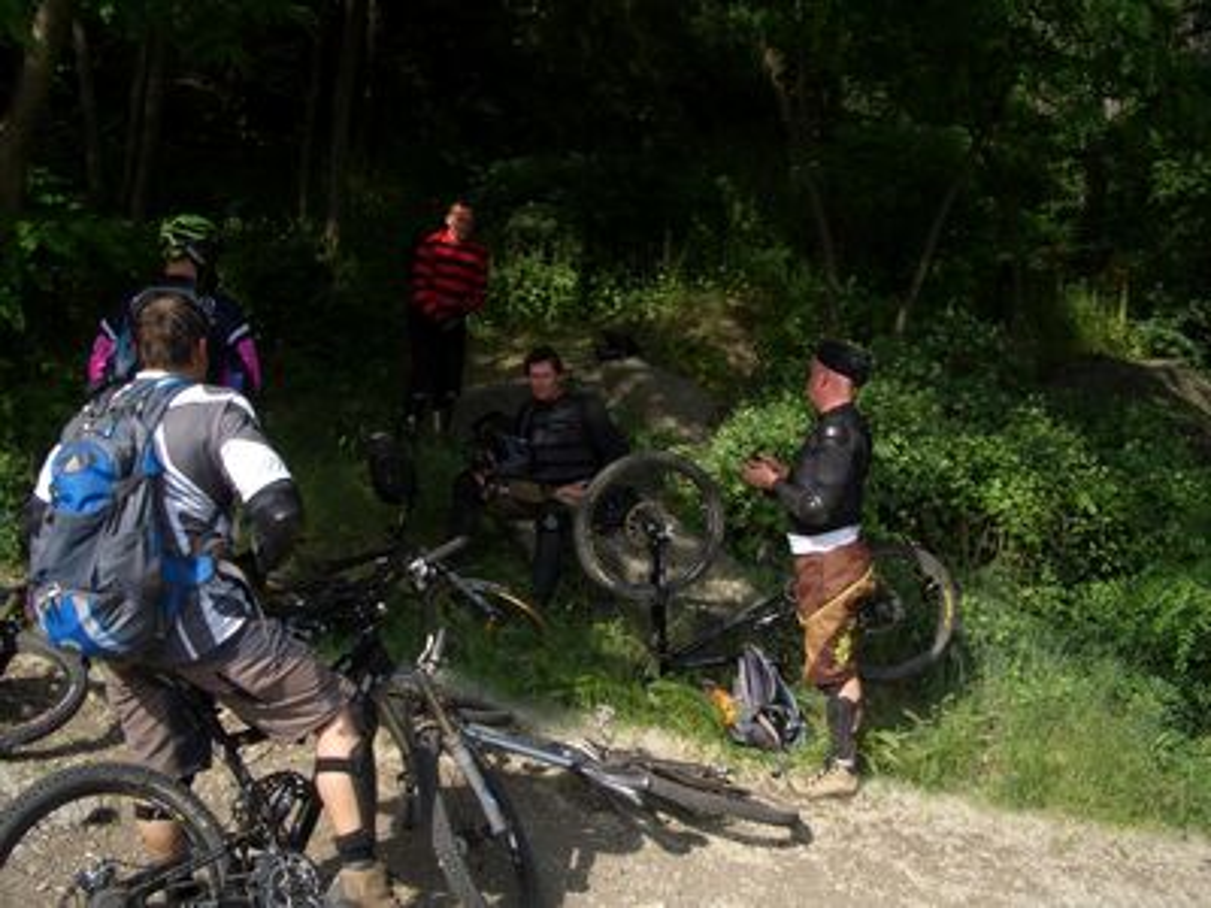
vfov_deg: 40.7
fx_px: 1224
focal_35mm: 35
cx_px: 606
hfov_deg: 52.6
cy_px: 454
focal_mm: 5.8
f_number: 4.3
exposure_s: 1/320
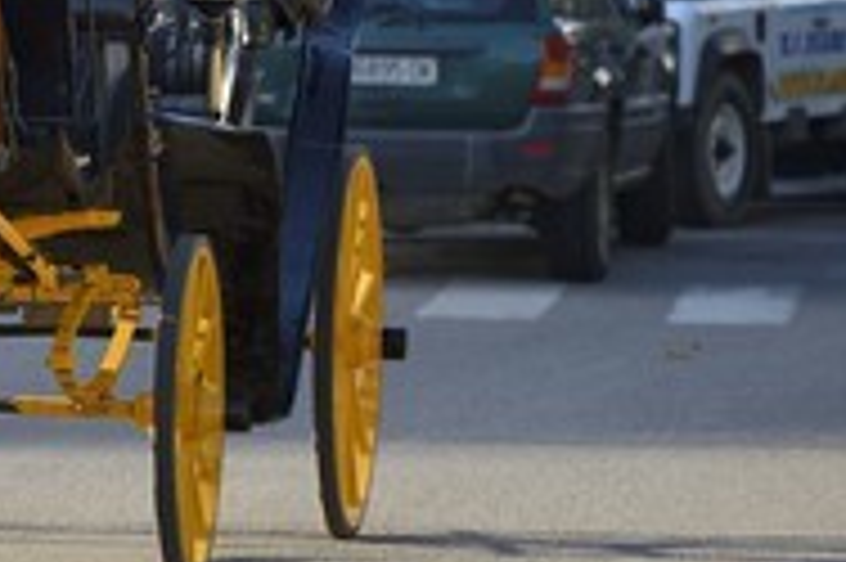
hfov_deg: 5.7
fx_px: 8405
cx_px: -72
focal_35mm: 358
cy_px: 81
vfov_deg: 3.8
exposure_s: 1/250
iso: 200
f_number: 5
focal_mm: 160
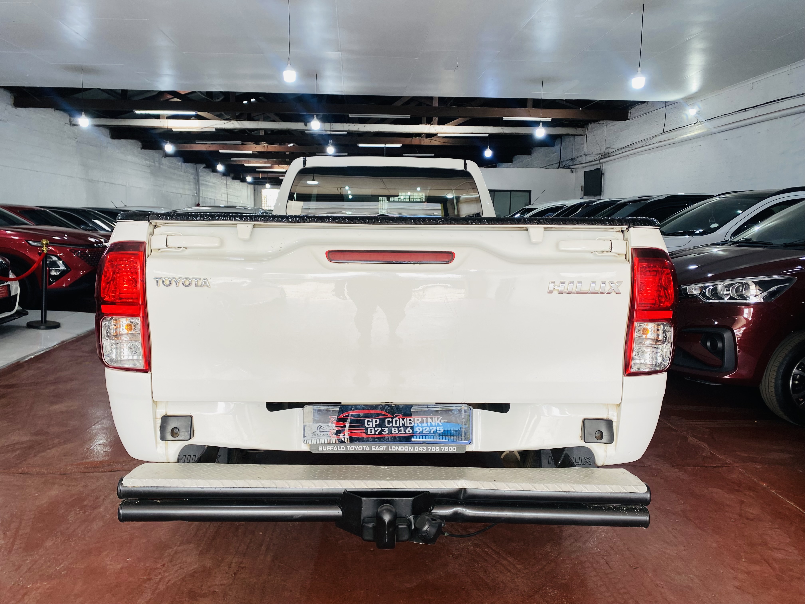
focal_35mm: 26
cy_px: 302
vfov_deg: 53.1
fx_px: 605
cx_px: 402
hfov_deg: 67.3
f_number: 1.8
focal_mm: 4.25
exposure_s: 1/111
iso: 32
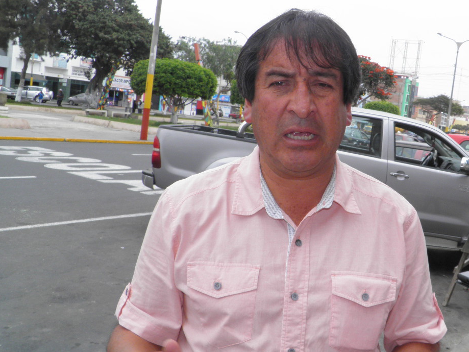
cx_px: 316
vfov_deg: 36.8
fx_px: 528
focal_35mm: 39
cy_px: 173
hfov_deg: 47.0
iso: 50
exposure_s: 1/160
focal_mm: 4.9
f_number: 5.7
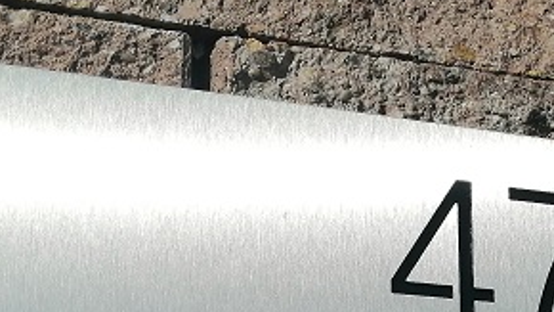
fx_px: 1292
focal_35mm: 88
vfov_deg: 13.4
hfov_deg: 23.5
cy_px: 353
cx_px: 501
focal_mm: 3.62
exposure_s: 1/3322
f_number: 1.8
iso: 50
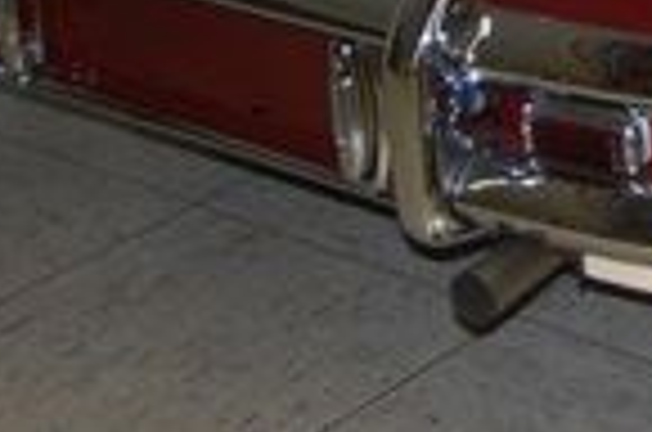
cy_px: -328
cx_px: 791
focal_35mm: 138
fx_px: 2494
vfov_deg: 9.4
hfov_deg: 14.4
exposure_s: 1/60
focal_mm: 26
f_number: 4
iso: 400
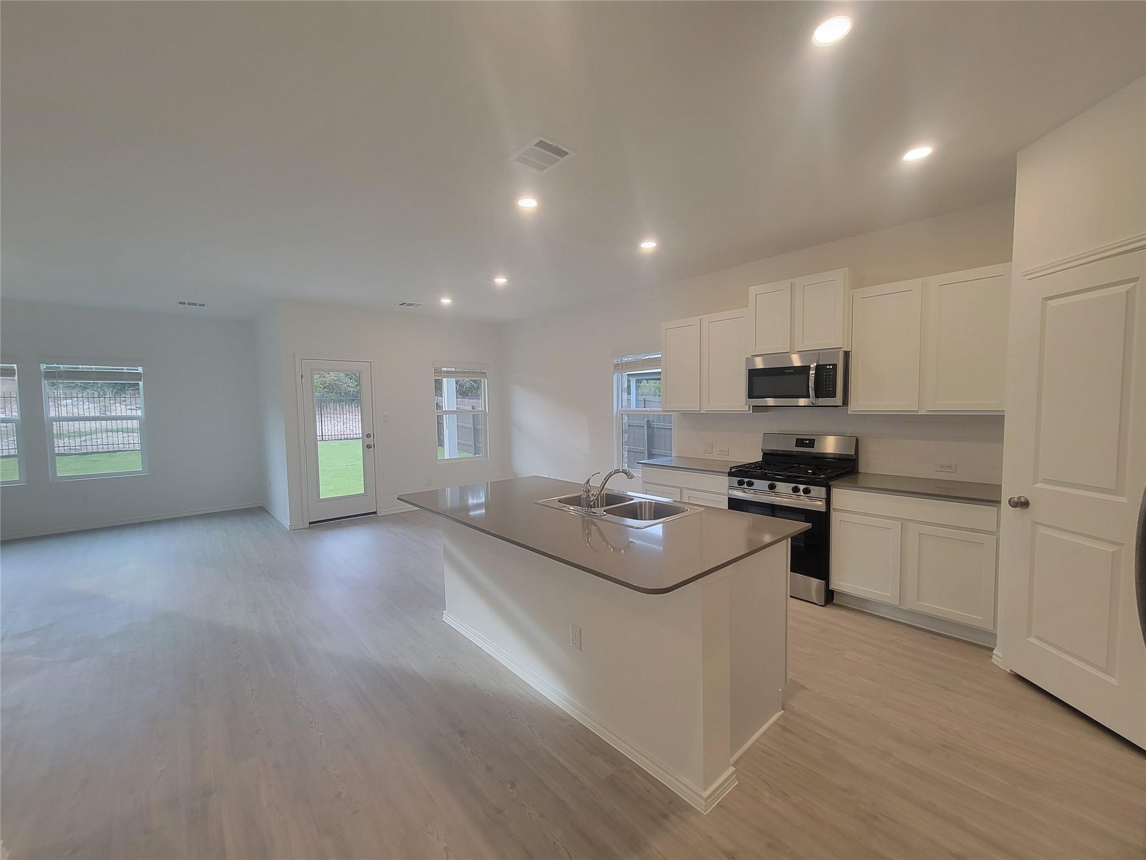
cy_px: 430
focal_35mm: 13
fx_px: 430
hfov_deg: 106.2
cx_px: 573
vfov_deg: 89.9
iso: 125
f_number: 2.2
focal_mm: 2.2
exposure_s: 1/60
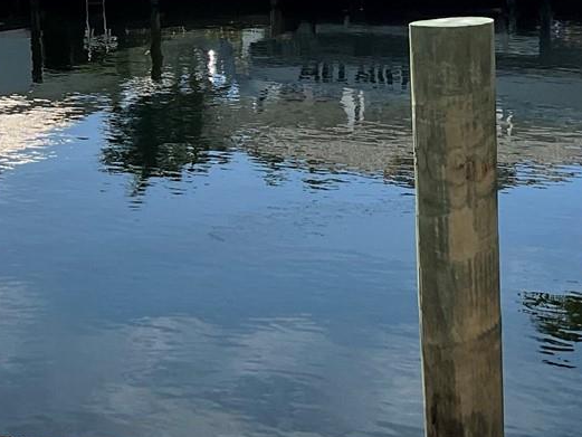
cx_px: 133
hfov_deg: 21.8
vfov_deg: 16.4
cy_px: 29
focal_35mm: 89
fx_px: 1497
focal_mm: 3
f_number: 1.8
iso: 16
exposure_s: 1/2801
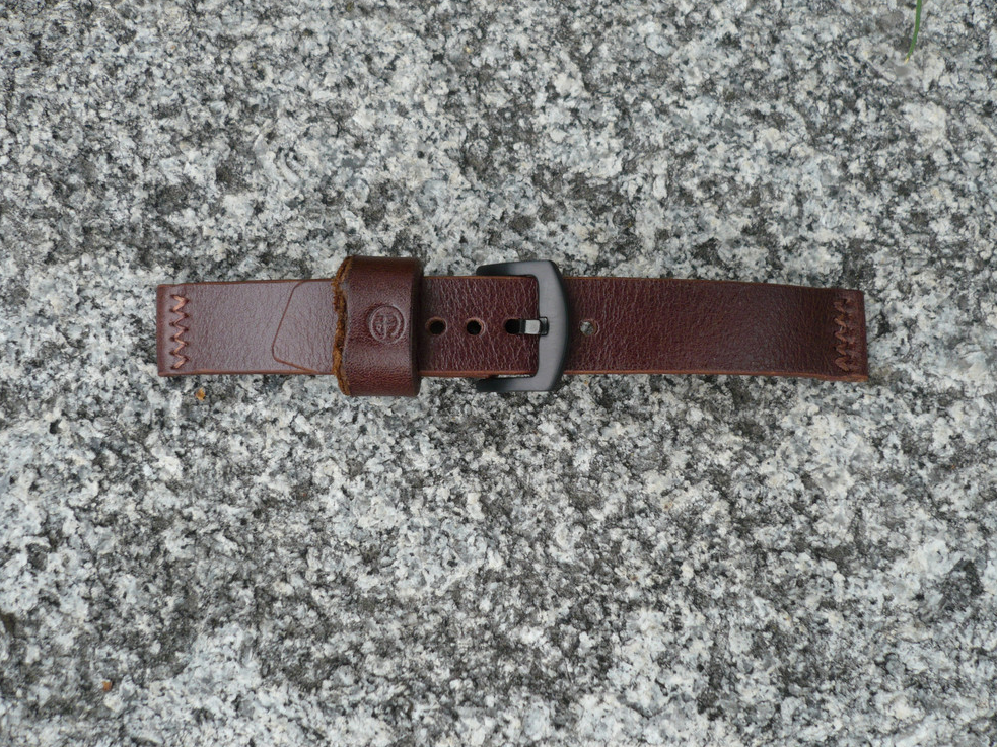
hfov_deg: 48.9
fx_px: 1094
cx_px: 536
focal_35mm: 38
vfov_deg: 37.7
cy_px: 352
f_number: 2.8
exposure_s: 1/250
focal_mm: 5.8
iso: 100
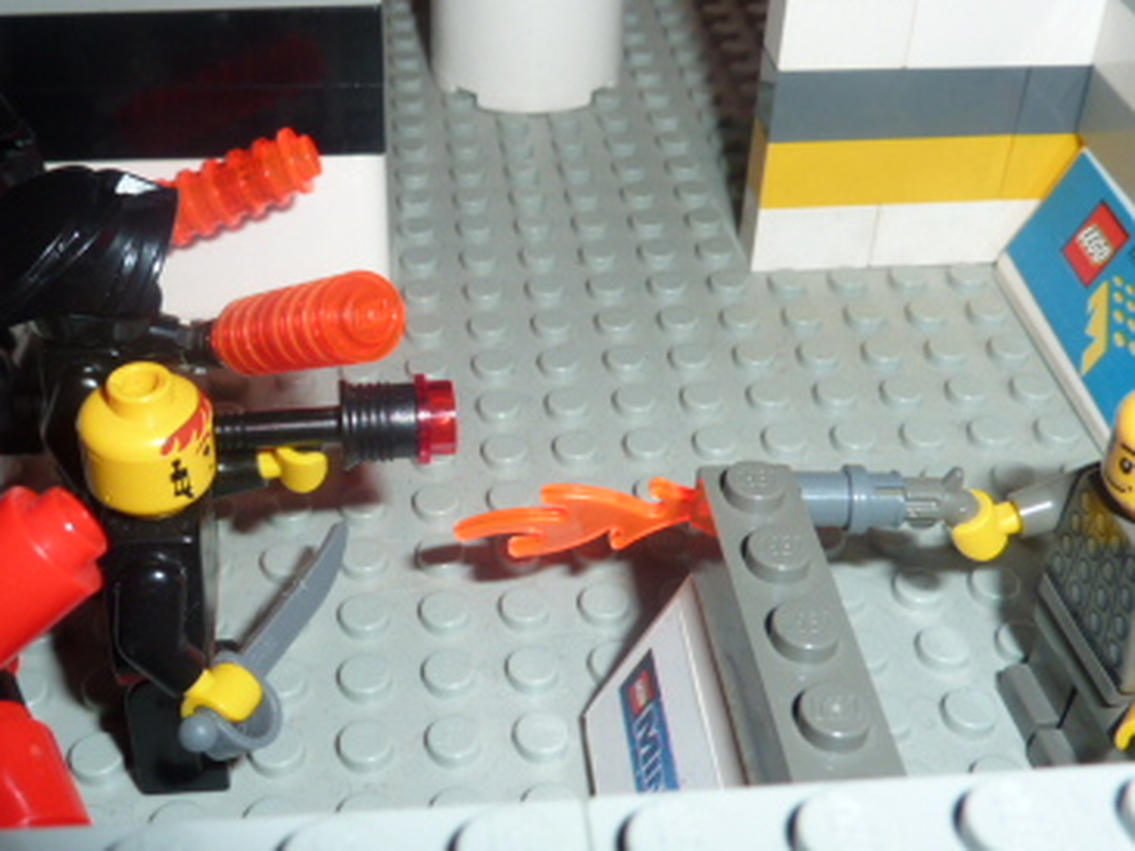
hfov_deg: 42.8
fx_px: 1443
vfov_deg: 32.8
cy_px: 377
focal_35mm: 44
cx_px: 474
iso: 100
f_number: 4
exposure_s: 1/30
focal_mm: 4.1
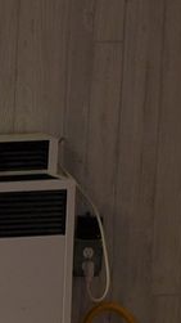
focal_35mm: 162
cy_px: 76
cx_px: -490
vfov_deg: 13.2
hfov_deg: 6.4
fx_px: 1384
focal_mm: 16
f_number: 2.5
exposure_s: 1/50
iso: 100
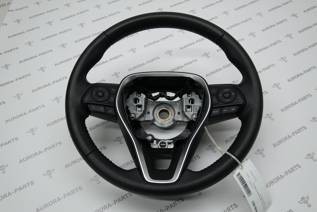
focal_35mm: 36
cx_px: 158
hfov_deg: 53.1
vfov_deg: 36.9
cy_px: 106
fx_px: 317
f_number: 4
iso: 200
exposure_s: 1/100
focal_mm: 24
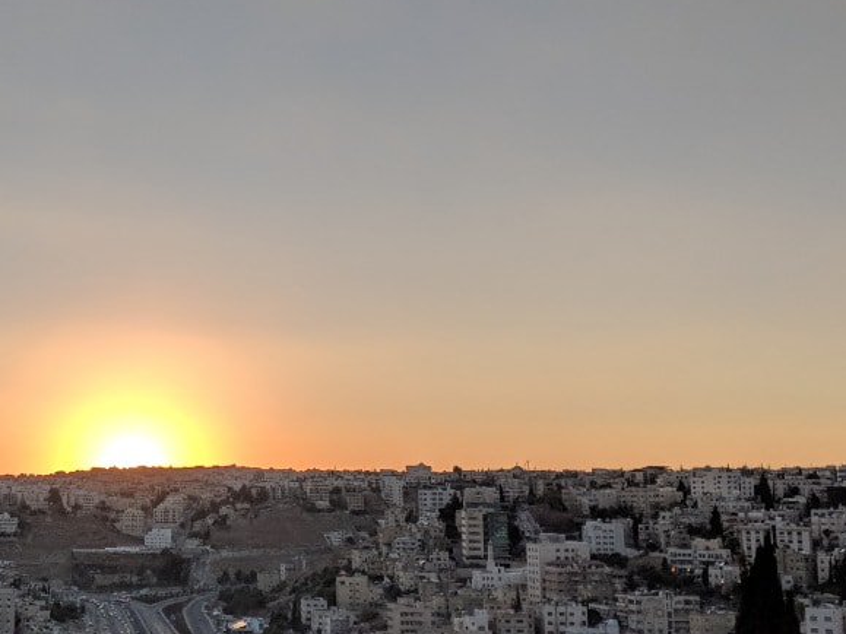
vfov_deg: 26.1
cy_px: 264
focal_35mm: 56
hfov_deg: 32.9
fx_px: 1368
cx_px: 117
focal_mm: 4.4
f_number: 1.8
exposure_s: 1/2342
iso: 60
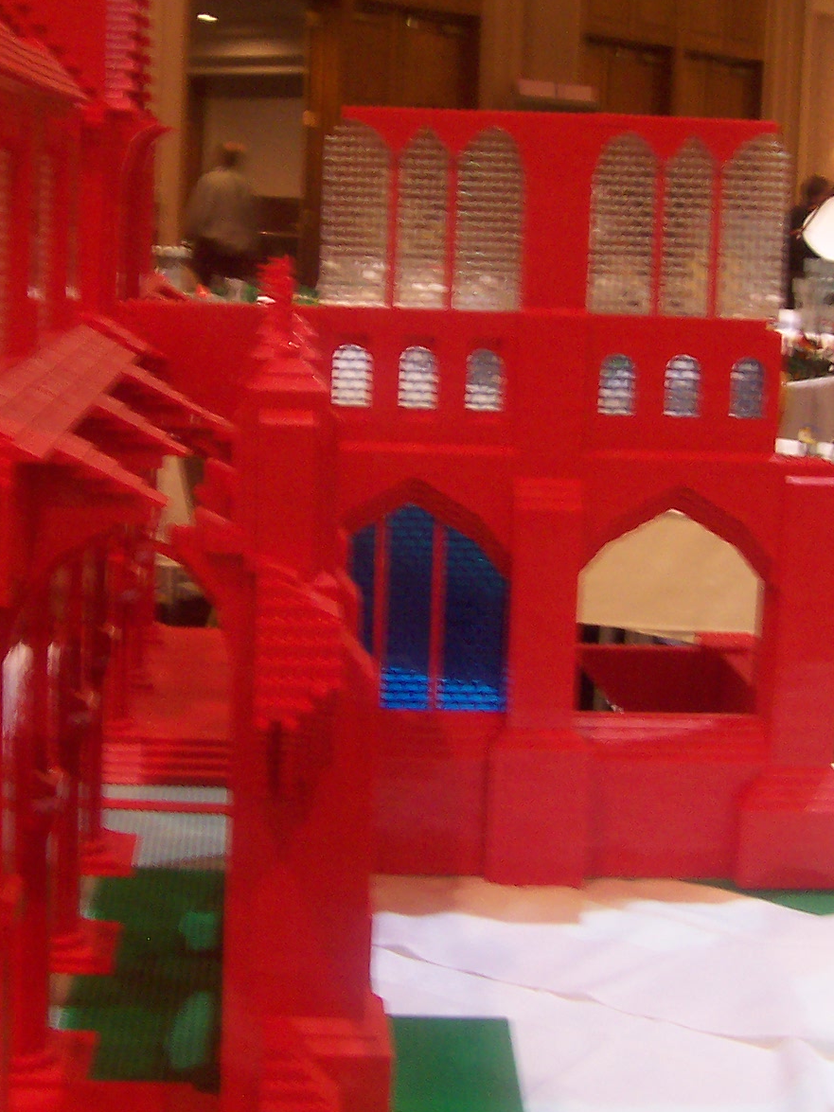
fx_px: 2056
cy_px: 473
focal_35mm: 64
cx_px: 260
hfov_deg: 22.8
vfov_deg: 30.2
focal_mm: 5.6
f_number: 2.8
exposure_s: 1/8
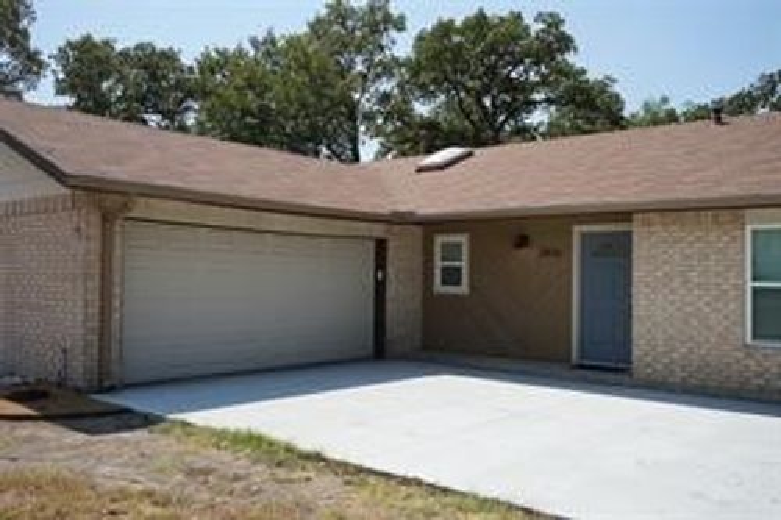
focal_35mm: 32
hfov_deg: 58.7
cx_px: 390
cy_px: 260
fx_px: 694
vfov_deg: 41.1
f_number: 11
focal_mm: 32
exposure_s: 1/250
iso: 160
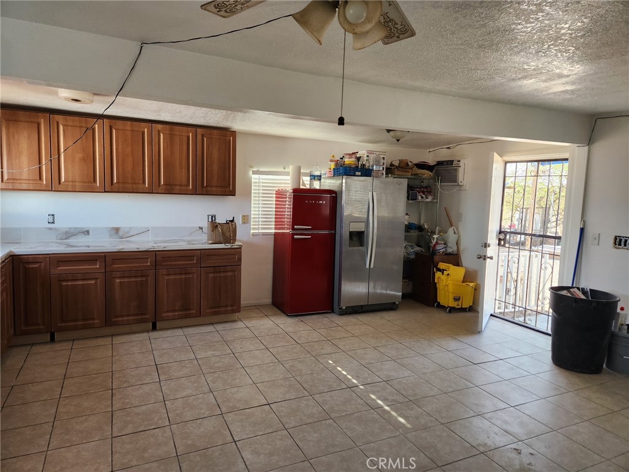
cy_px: 236
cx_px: 314
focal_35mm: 23
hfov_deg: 73.9
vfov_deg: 58.9
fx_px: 418
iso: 200
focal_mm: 5.4
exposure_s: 1/180
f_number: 1.8
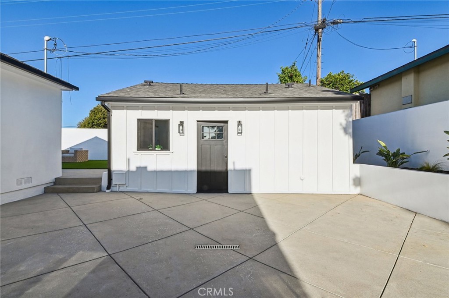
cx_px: 224
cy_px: 149
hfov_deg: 93.3
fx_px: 212
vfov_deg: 70.3
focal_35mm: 17
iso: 250
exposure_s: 1/50
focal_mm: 17
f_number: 25
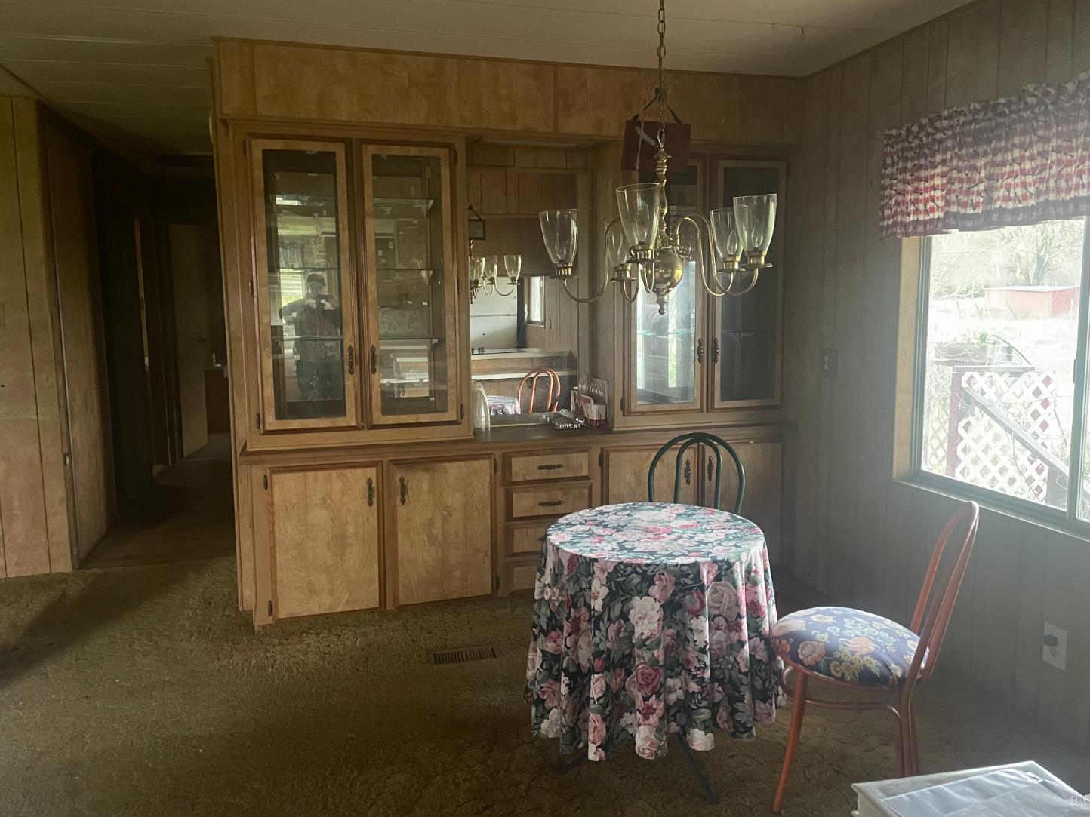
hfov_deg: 65.3
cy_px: 404
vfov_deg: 51.4
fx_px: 850
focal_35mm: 27
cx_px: 565
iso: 800
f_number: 1.6
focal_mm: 4.2
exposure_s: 1/30
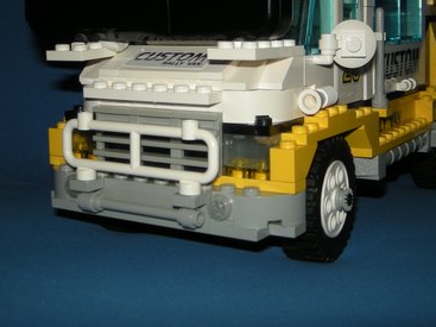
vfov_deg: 23.6
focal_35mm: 61
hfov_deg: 31.7
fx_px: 768
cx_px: 232
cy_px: 52
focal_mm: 5.7
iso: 64
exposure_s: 1/60
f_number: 5.7
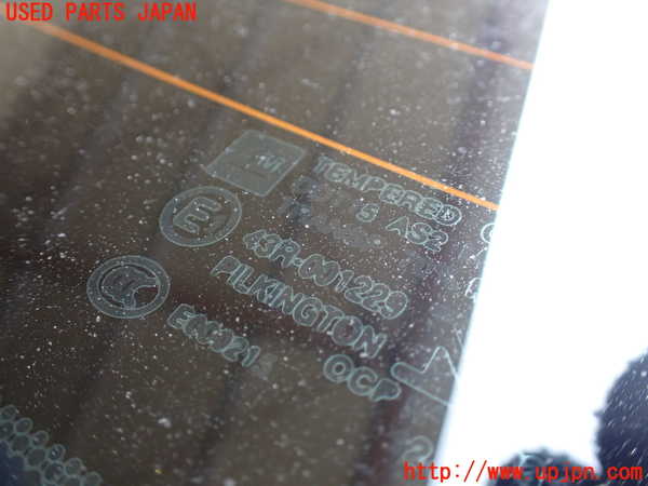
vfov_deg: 46.8
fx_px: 562
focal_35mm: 30
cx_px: 324
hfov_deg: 60.0
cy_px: 243
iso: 250
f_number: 2.3
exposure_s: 1/125
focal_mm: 5.4
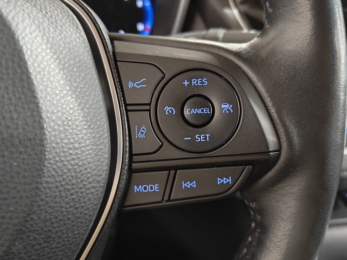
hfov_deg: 60.0
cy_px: 130
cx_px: 174
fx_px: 301
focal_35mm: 30
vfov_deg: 46.8
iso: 1600
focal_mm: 5.59
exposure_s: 1/20
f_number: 1.8
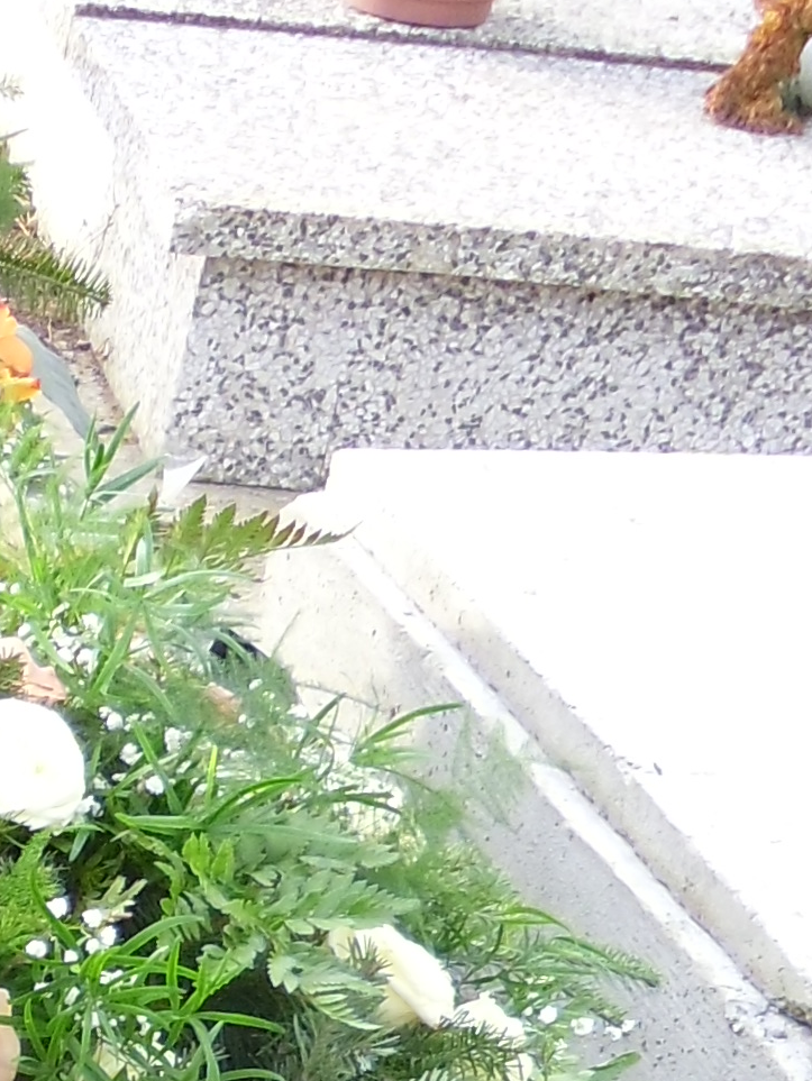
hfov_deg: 9.9
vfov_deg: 13.4
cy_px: 1574
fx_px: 4345
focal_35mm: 139
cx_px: -779
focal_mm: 5.6
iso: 100
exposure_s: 1/82
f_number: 3.3
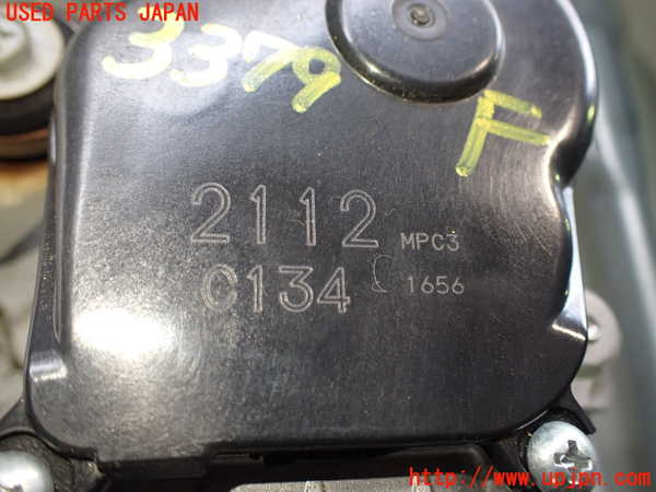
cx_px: 328
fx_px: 569
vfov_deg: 46.8
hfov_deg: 60.0
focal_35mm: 30
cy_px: 246
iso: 250
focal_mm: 5.4
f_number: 2.3
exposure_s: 1/125
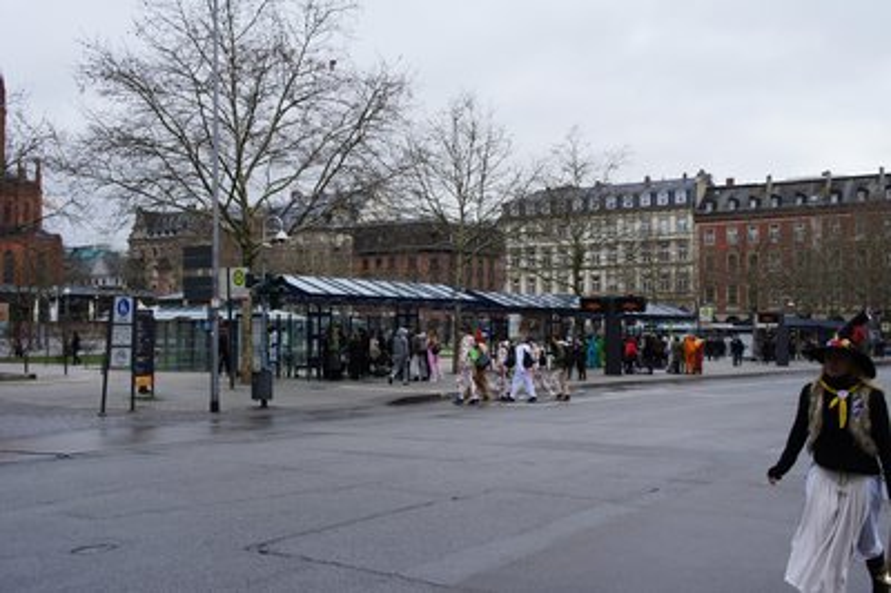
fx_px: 927
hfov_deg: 51.3
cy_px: 296
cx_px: 446
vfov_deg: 35.4
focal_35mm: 38
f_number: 10
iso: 200
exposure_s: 1/60
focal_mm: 25
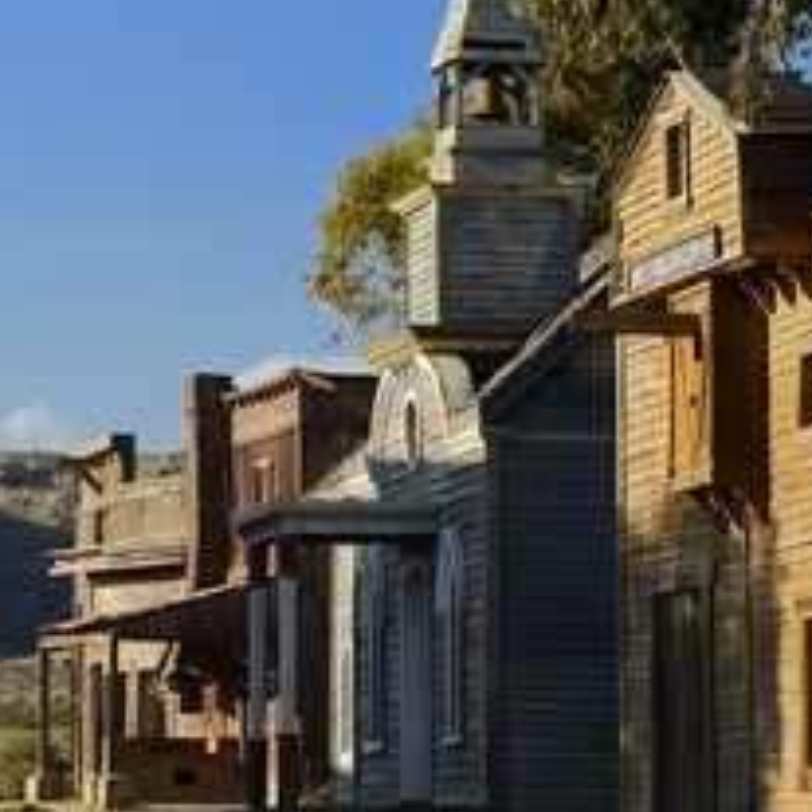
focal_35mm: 181
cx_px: 63
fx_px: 4804
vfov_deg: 9.7
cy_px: 392
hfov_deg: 9.6
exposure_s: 1/320
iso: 200
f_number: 10
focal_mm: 105
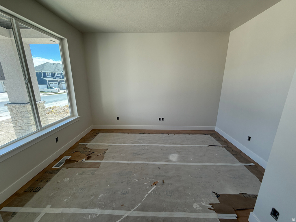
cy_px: 111
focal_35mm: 14
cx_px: 148
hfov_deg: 102.1
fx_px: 120
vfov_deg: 85.7
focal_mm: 2.22
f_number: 2.2
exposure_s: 1/129
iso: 50
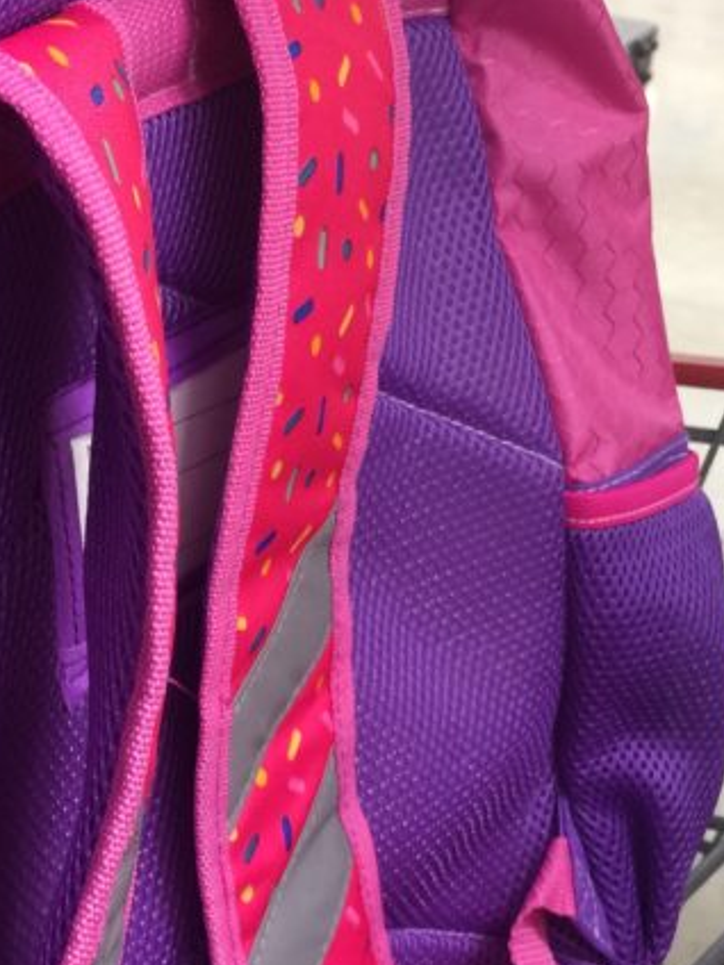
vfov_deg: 27.6
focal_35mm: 70
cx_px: 50
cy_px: 651
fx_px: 1952
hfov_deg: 20.5
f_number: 2.2
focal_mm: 4.15
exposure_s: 1/30
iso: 80
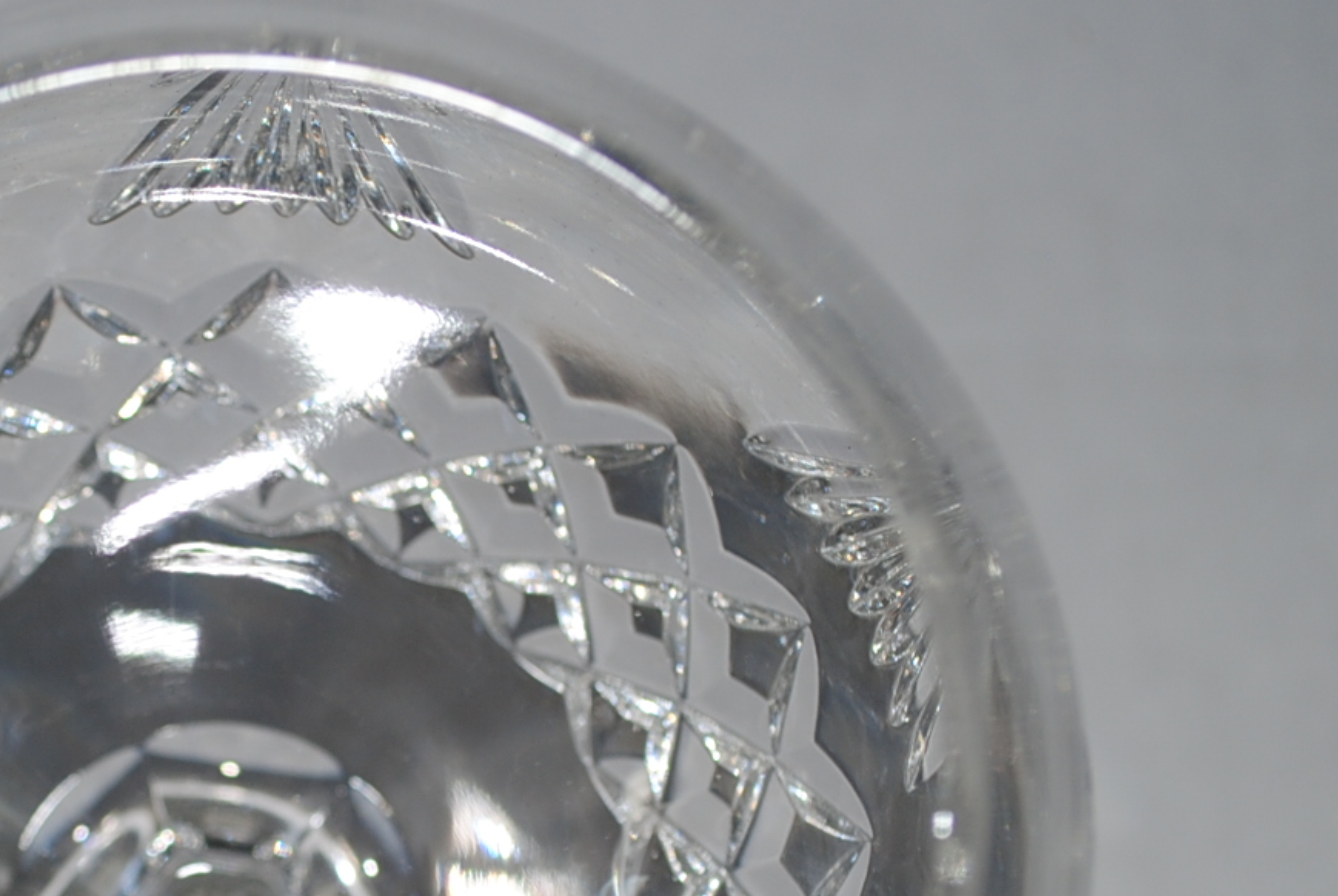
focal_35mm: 127
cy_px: 856
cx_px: 203
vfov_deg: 10.8
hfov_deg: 16.0
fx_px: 4726
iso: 100
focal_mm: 38
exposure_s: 1/15
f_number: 5
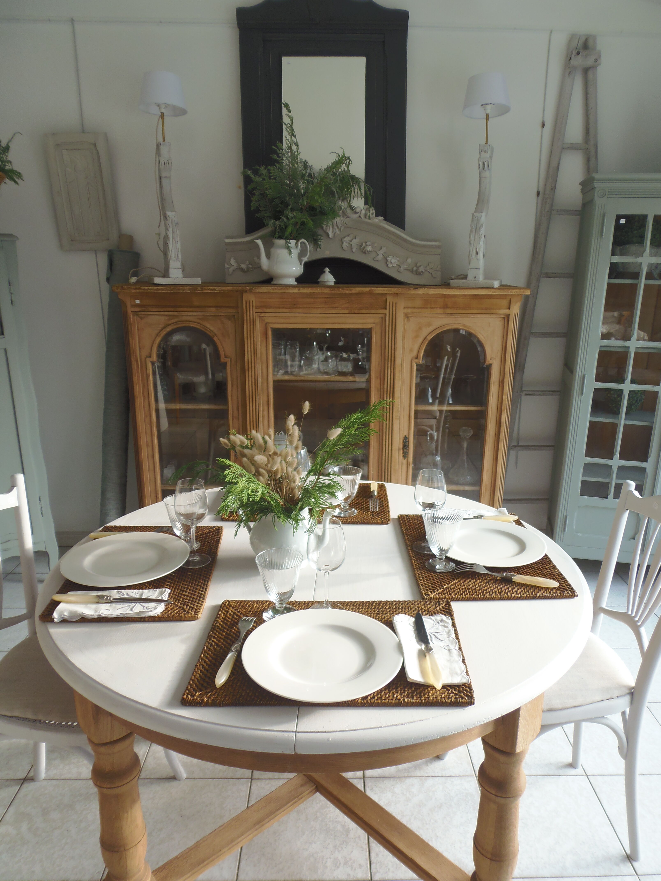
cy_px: 440
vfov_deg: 71.6
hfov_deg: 56.8
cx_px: 330
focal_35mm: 24
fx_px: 611
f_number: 2.9
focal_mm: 4.3
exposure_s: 1/40
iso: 64
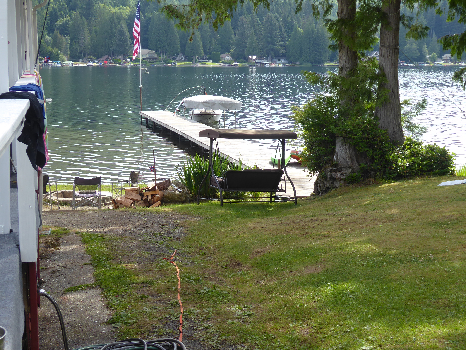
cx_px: 233
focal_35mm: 60
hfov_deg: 32.2
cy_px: 175
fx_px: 808
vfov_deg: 24.4
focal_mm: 10.3
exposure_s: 1/160
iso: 80
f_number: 4.2
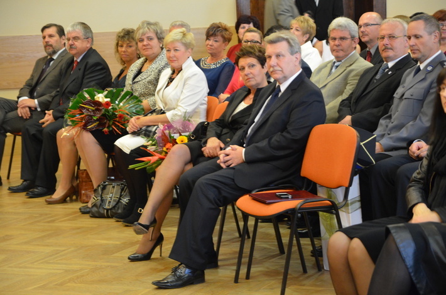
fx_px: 1298
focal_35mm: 105
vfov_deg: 13.0
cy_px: 148
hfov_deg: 19.5
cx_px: 223
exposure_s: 1/30
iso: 2000
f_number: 4
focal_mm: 70
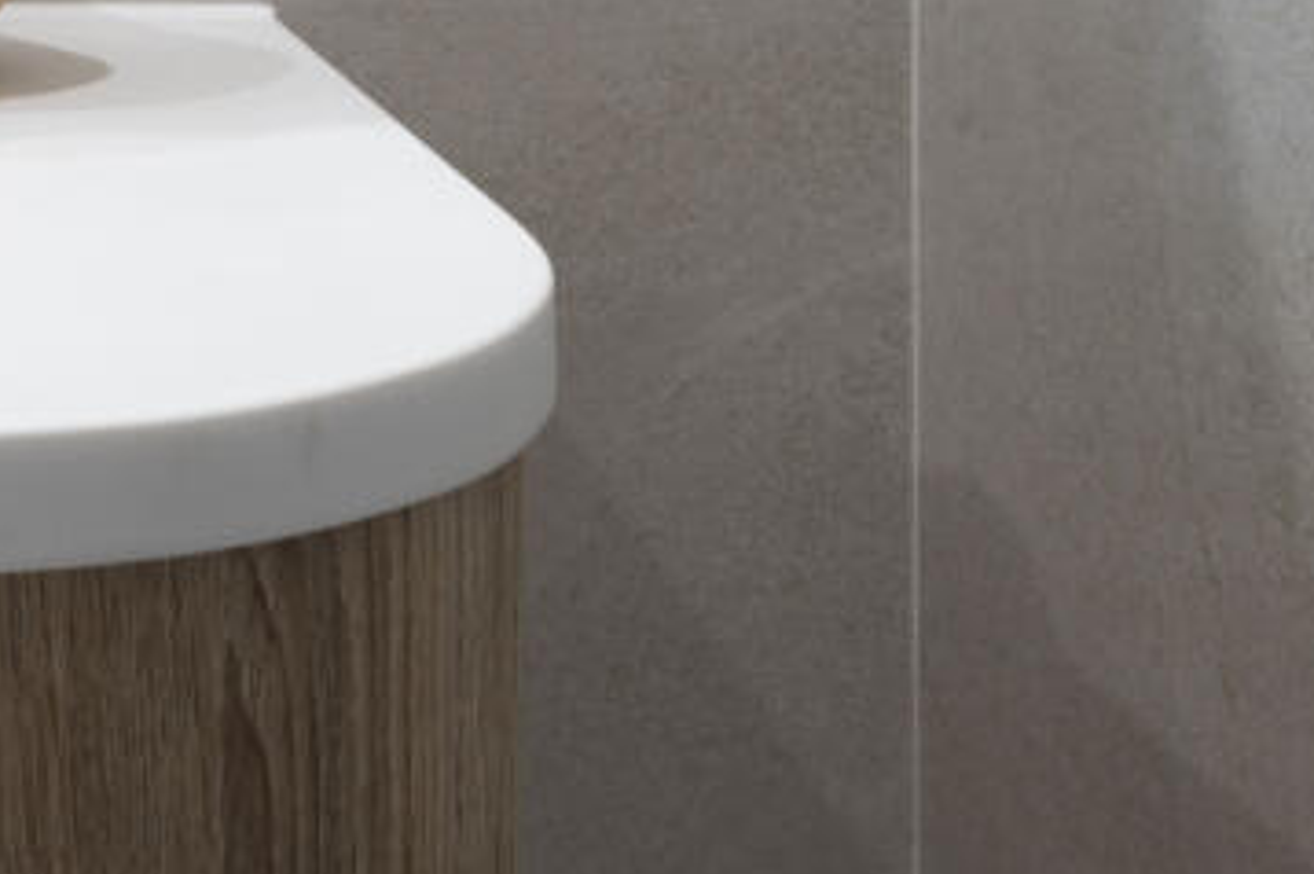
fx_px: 2240
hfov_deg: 28.6
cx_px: -246
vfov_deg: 20.7
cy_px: -167
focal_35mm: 61
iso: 200
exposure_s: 1.6
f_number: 16
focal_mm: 21.5
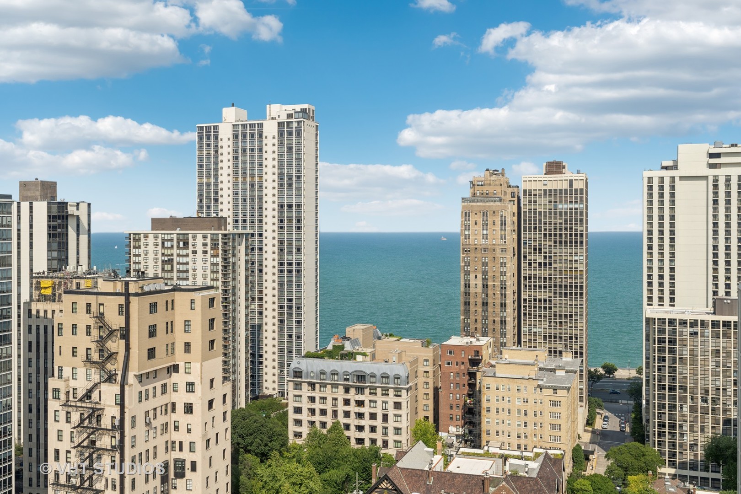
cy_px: 247
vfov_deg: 37.9
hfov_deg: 54.4
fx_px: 720
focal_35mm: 35
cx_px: 370
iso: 200
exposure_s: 1/500
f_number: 8
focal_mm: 35
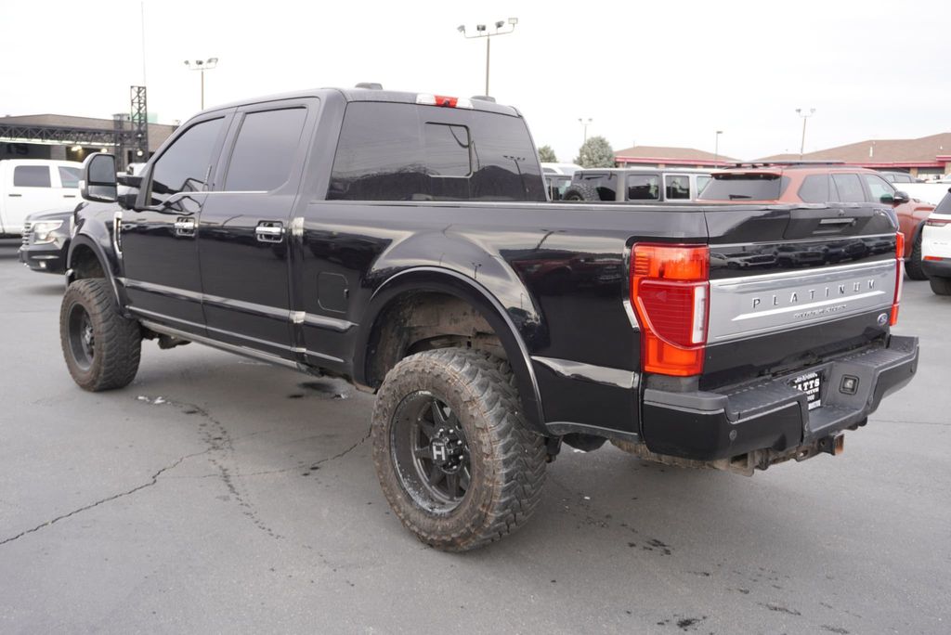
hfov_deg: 59.5
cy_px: 318
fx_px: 833
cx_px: 476
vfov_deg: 41.8
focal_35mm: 32
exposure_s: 1/80
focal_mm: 21
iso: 100
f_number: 4.5
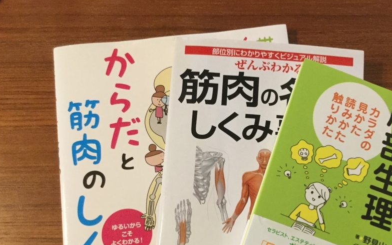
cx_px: 236
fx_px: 459
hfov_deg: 46.0
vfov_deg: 29.3
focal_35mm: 43
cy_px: 190
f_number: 2.4
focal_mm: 3.3
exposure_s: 1/24
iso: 200
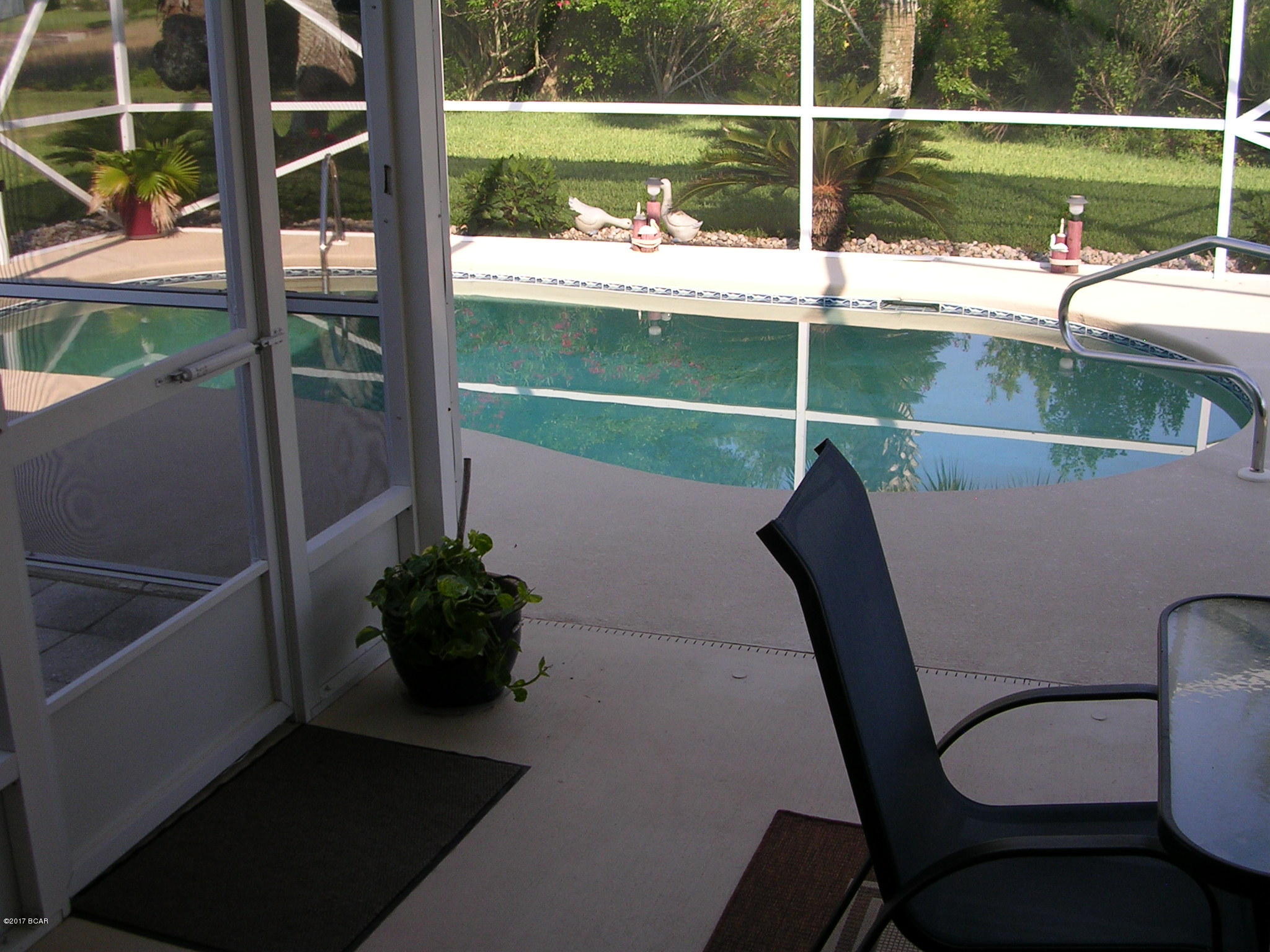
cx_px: 635
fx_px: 1578
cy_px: 476
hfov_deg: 43.9
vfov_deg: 33.6
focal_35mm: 43
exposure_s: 1/284
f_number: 3
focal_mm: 6.6
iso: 50
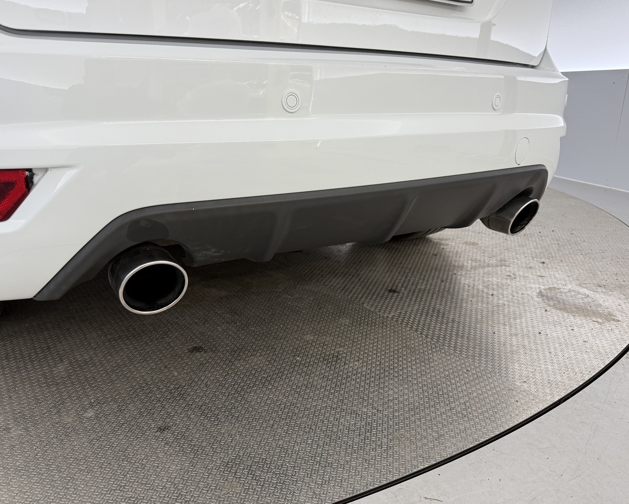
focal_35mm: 26
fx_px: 484
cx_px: 324
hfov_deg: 66.0
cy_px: 255
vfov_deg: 54.9
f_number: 1.78
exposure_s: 1/100
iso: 160
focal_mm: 6.76
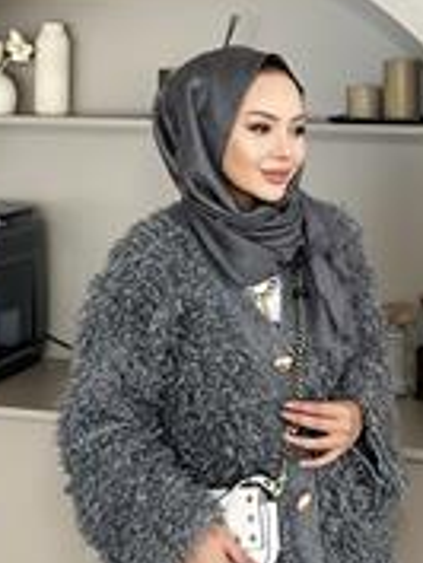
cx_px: 245
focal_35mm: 56
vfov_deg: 34.3
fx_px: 911
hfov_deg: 26.1
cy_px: 320
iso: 100
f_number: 1.78
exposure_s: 1/121
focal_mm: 6.86
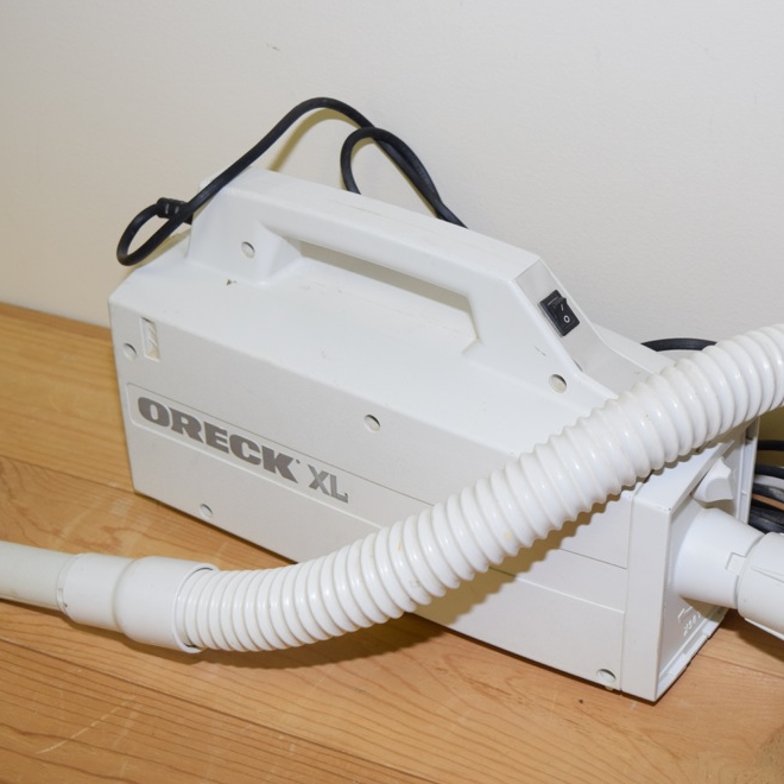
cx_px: 482
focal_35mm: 68
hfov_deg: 25.4
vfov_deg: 25.5
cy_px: 390
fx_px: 1733
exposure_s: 1/125
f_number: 5.6
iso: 400
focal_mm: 35
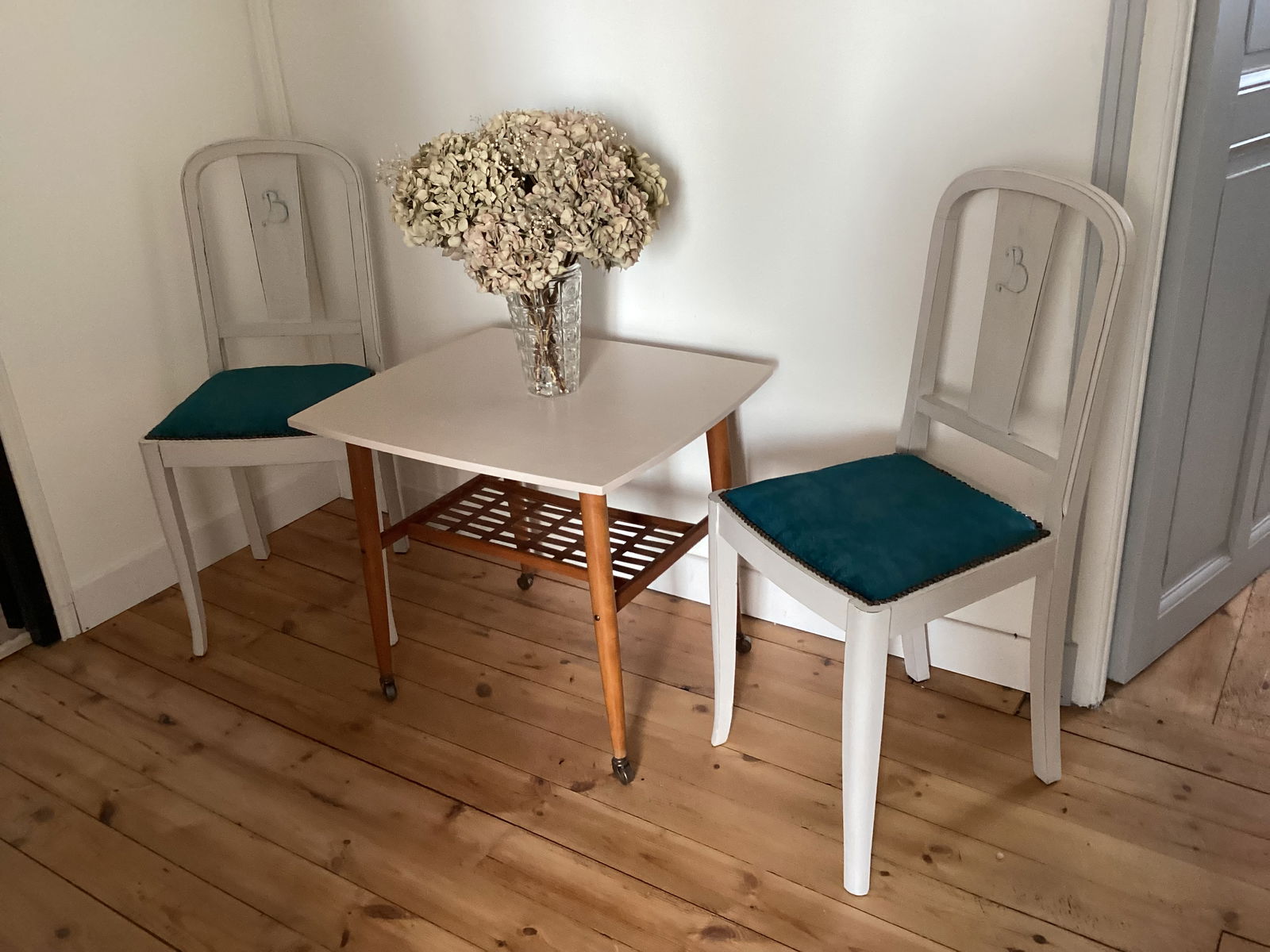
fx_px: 1137
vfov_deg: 45.4
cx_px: 635
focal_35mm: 31
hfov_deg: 58.4
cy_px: 476
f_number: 2.4
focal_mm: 3.3
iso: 250
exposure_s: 1/60
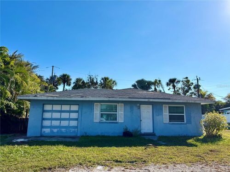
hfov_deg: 67.3
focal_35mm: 26
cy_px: 86
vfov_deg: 53.1
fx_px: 173
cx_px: 115
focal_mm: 5.96
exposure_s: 1/5952
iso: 50
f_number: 1.6
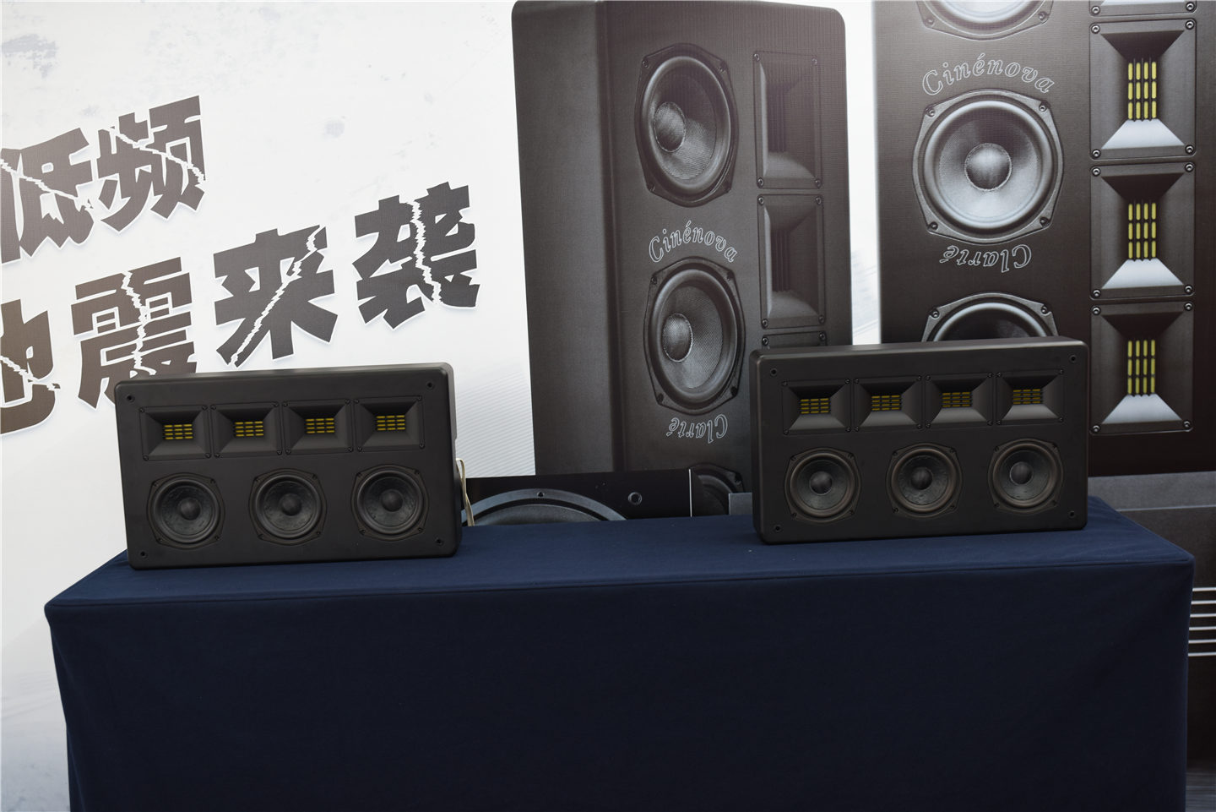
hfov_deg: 48.4
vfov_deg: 33.4
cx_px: 608
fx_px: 1351
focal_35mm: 40
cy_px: 406
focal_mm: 40
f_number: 2
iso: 400
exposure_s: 1/40
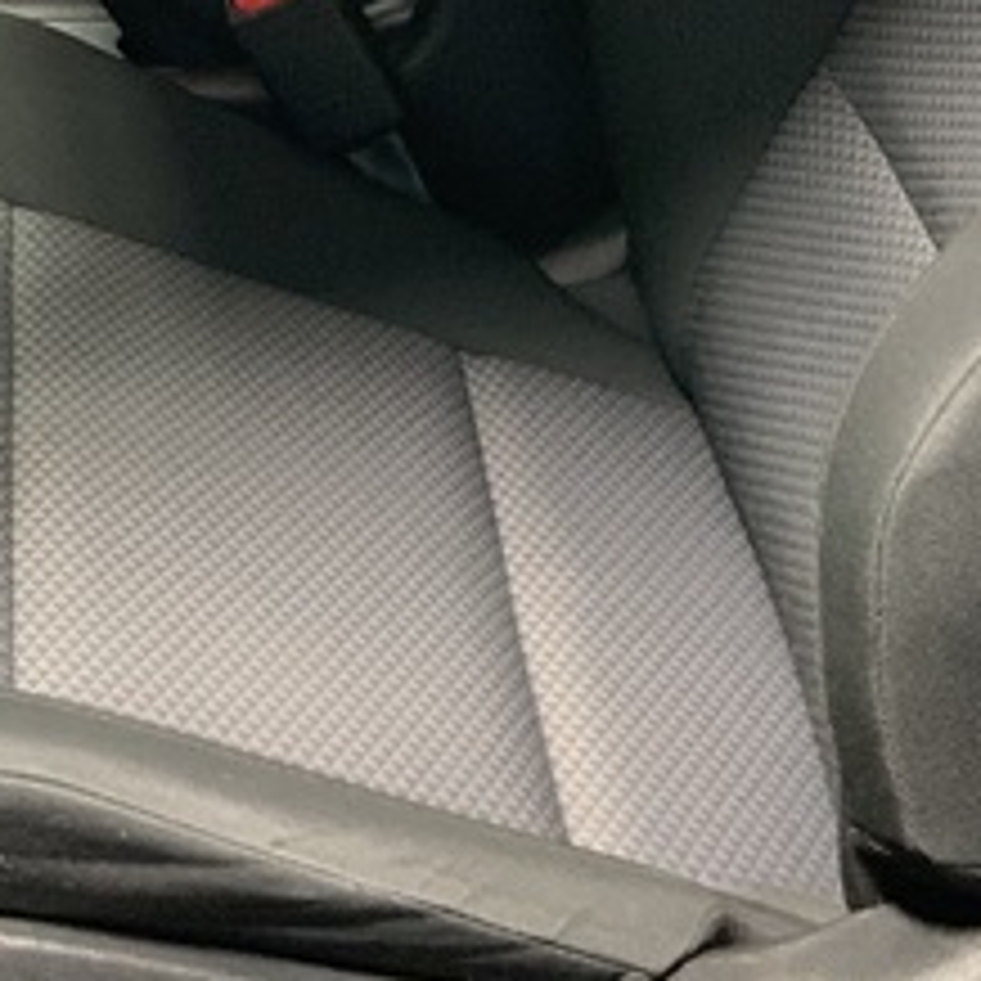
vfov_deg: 14.8
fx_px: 3623
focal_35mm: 113
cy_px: -234
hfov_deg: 15.1
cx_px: -27
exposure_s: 1/60
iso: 250
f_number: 1.8
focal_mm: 3
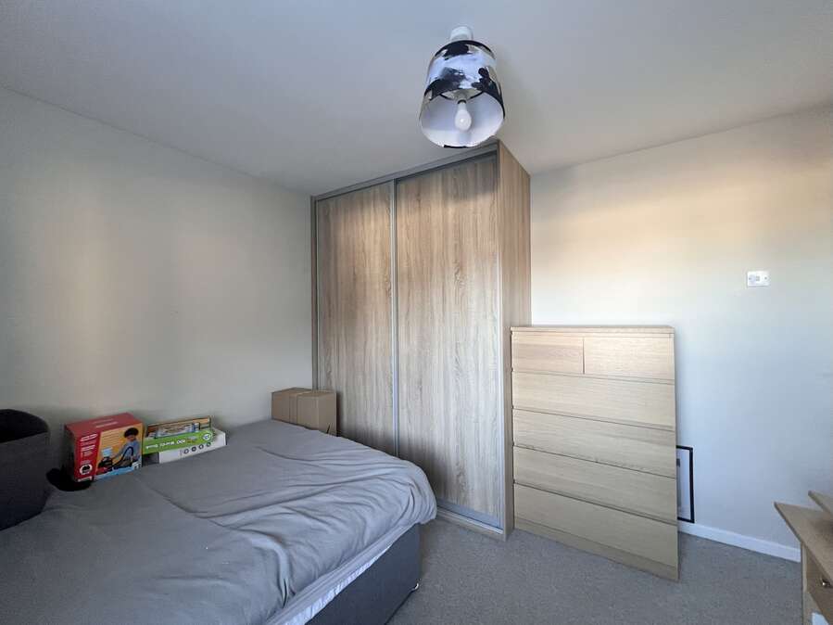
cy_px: 312
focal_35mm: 13
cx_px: 416
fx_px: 313
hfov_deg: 106.2
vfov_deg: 89.9
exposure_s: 1/60
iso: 320
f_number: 1.8
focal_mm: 1.57
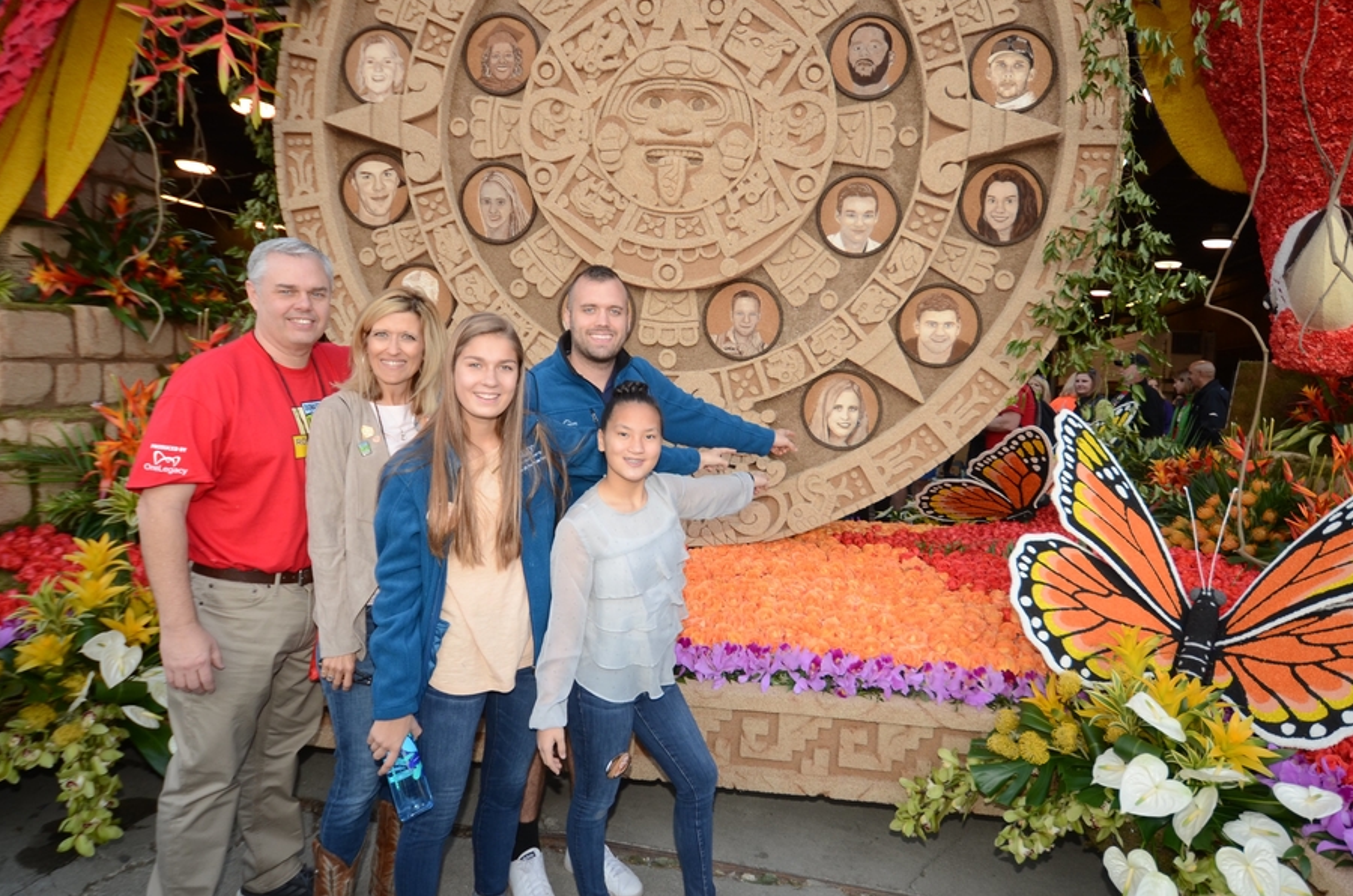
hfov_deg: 84.0
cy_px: 417
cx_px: 722
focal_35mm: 20
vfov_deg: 61.6
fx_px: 750
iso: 200
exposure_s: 1/160
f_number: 3.5
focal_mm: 10
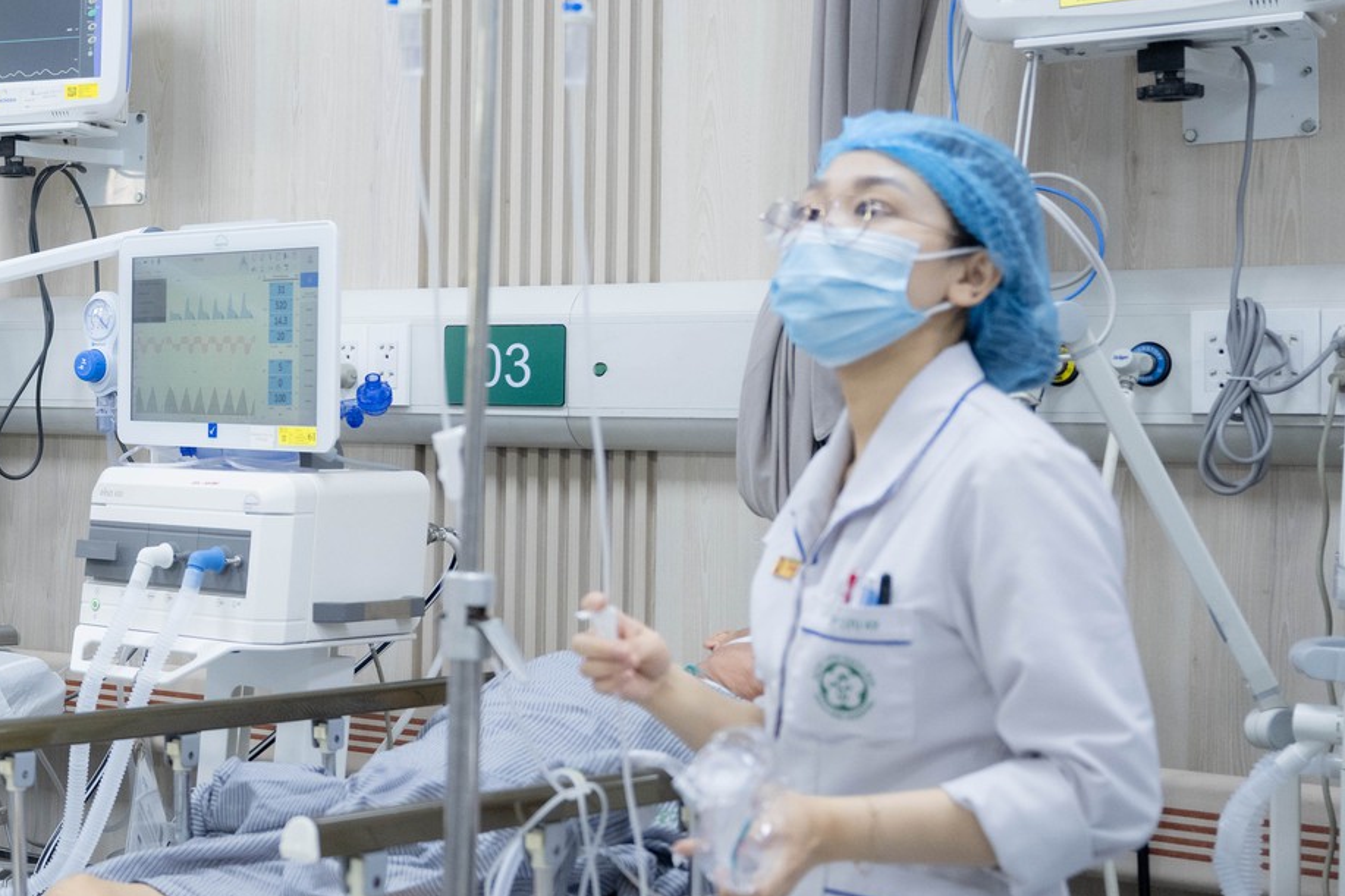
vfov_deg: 18.6
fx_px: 2730
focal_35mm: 73
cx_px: -120
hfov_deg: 25.7
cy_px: 379
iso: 1250
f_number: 3.2
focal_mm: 33.5
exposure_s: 1/250
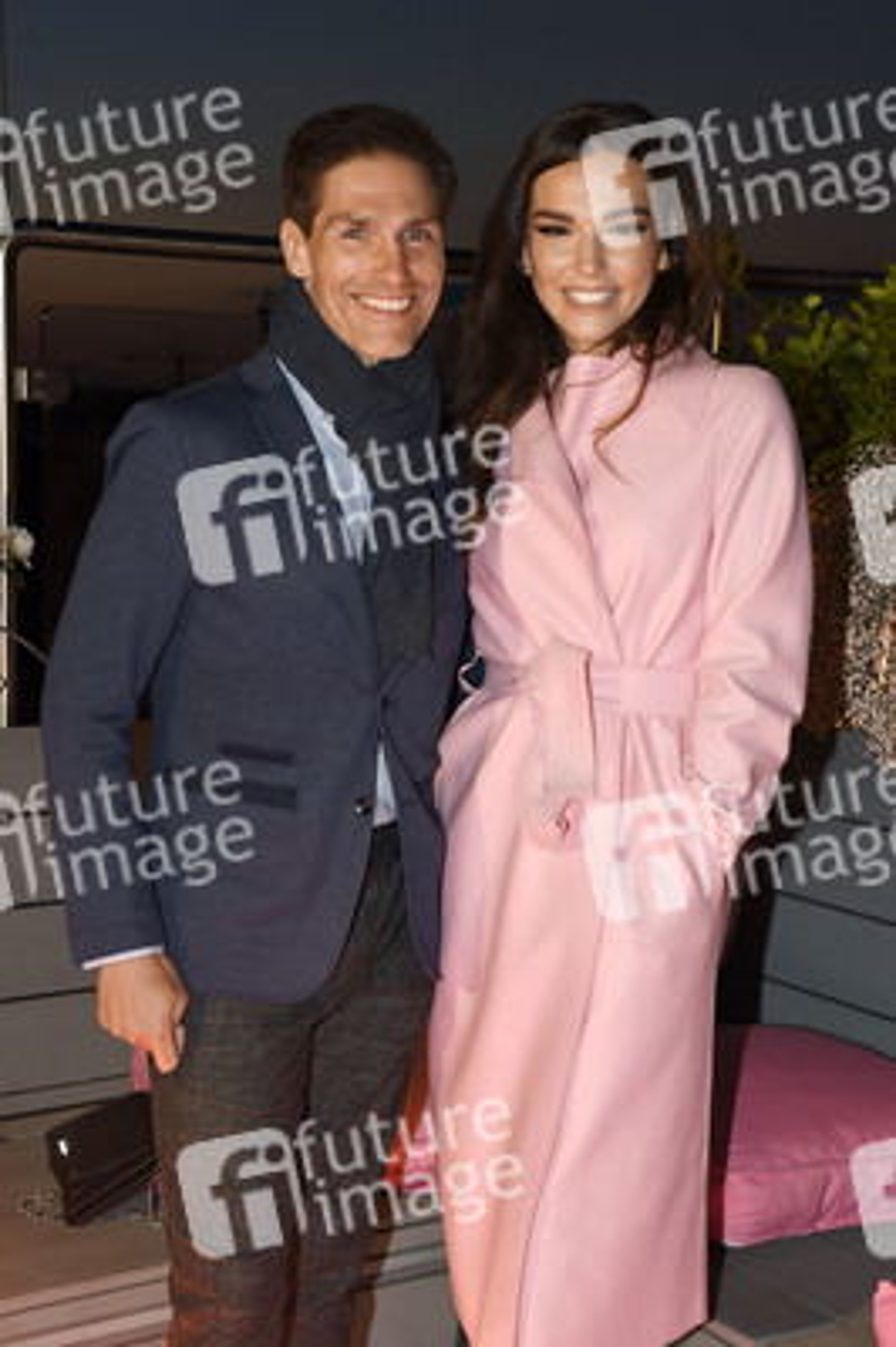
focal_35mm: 55
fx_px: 2057
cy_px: 674
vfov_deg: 36.3
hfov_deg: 24.6
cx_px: 448
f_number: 6.3
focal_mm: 55
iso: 1250
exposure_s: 1/125
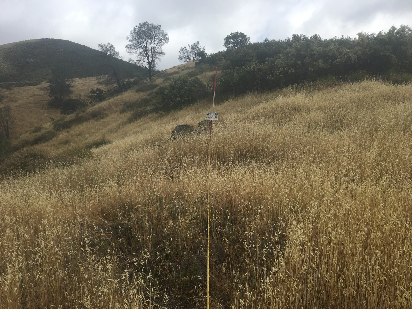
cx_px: 206
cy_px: 154
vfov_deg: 48.2
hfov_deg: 61.7
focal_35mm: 29
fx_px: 345
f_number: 2.2
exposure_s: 1/1508
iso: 25
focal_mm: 4.15
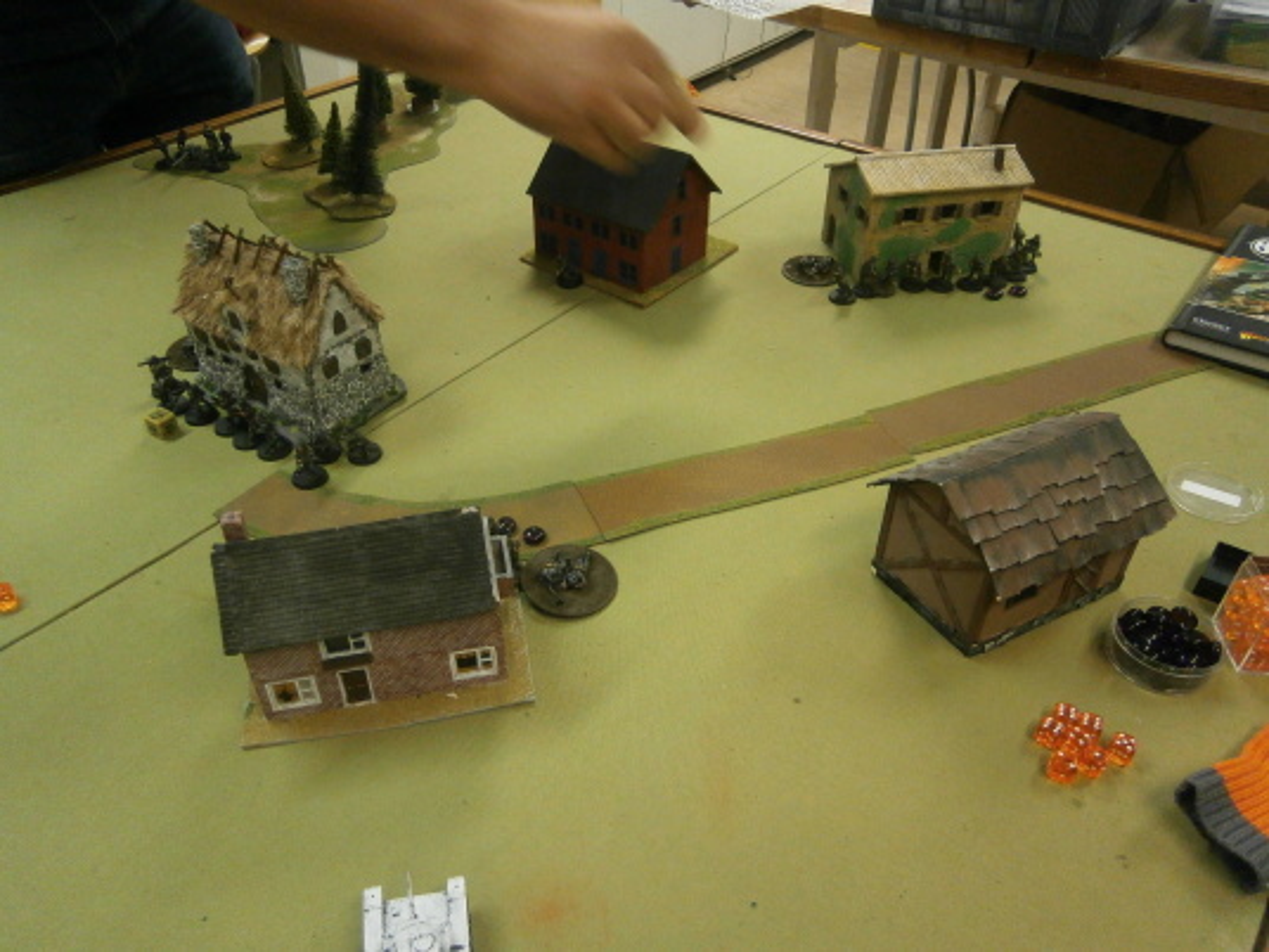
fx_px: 953
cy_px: 476
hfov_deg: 67.3
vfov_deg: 53.1
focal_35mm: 26
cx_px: 634
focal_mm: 4.7
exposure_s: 1/60
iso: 400
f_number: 2.8
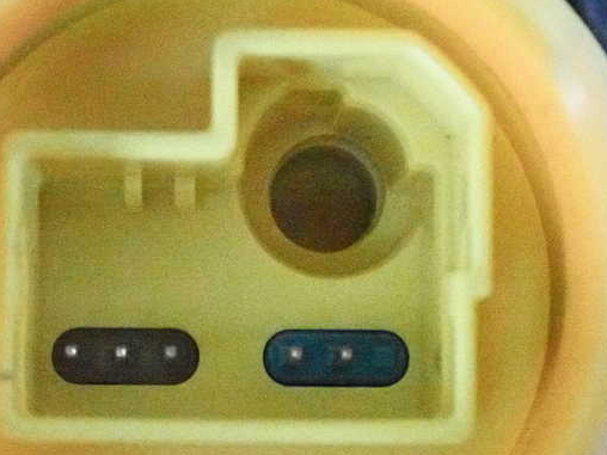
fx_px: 2069
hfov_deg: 16.7
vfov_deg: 12.6
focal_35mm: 118
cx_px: 271
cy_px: 229
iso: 12800
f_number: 4.9
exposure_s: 1/125
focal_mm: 18
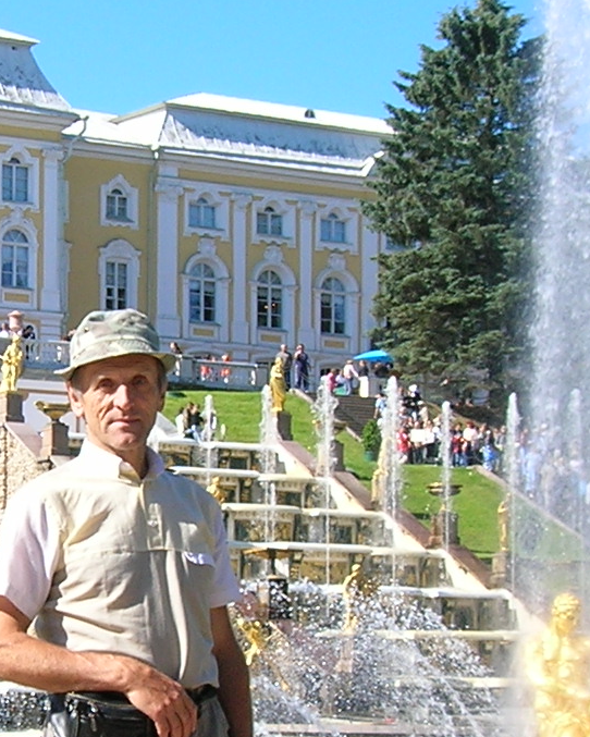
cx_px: 2
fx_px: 2444
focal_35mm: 112
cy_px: 457
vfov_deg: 17.1
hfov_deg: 13.6
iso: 50
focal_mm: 5.7
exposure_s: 1/232
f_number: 4.9
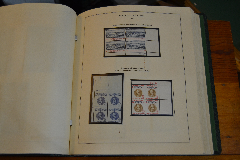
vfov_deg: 34.2
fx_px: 260
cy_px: 80
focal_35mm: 39
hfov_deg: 49.6
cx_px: 120
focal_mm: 26
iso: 1000
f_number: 4
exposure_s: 1/60
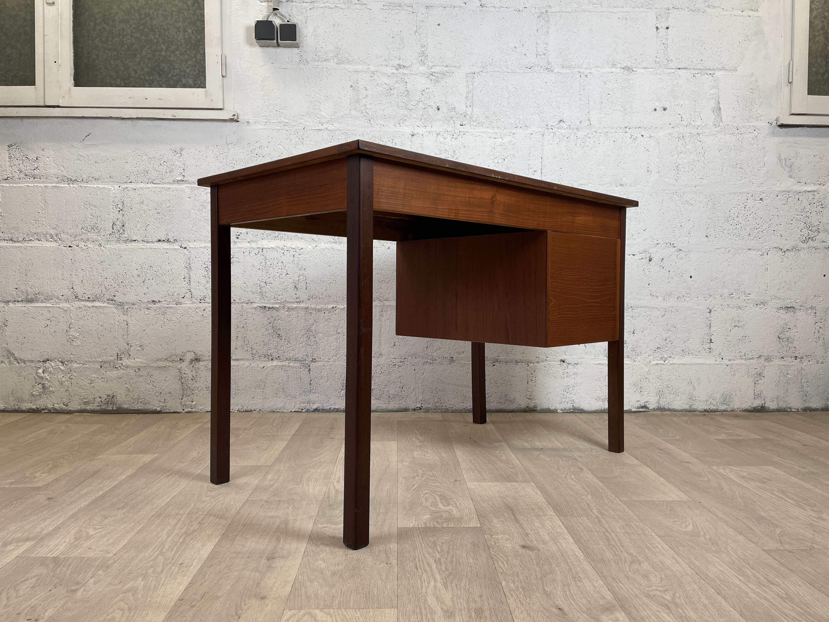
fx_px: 623
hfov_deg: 67.3
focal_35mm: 26
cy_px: 311
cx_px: 414
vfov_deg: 53.1
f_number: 1.6
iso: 40
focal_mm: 4.2
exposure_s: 1/100
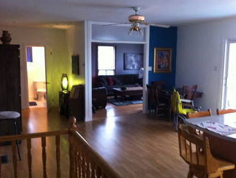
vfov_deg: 39.7
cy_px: 88
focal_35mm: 36
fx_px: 246
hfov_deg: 51.3
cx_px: 119
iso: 400
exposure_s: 1/15
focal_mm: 3.85
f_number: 2.8
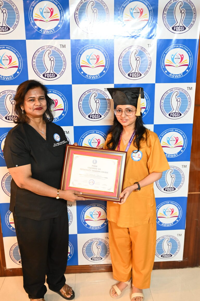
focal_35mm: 33
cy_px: 150
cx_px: 100
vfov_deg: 57.3
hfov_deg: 39.9
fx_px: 275
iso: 5600
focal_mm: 33
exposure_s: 1/60
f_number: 2.8
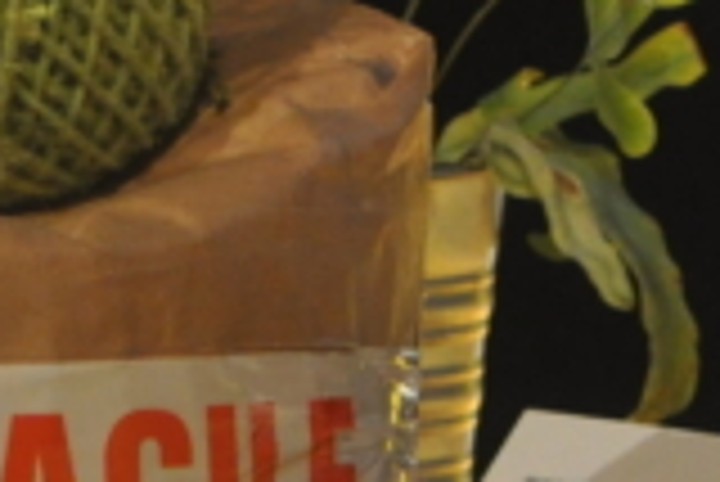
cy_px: -14
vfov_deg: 2.8
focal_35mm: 498
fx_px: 9969
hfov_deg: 4.1
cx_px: 1120
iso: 1250
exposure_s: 1/30
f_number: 4.5
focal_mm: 52
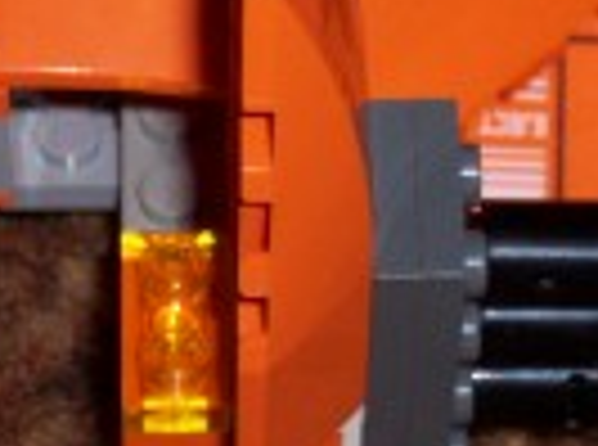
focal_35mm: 304
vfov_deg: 4.9
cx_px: 468
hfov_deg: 6.5
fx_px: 5237
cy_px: 205
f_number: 4.8
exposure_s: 1/60
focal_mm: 21.3
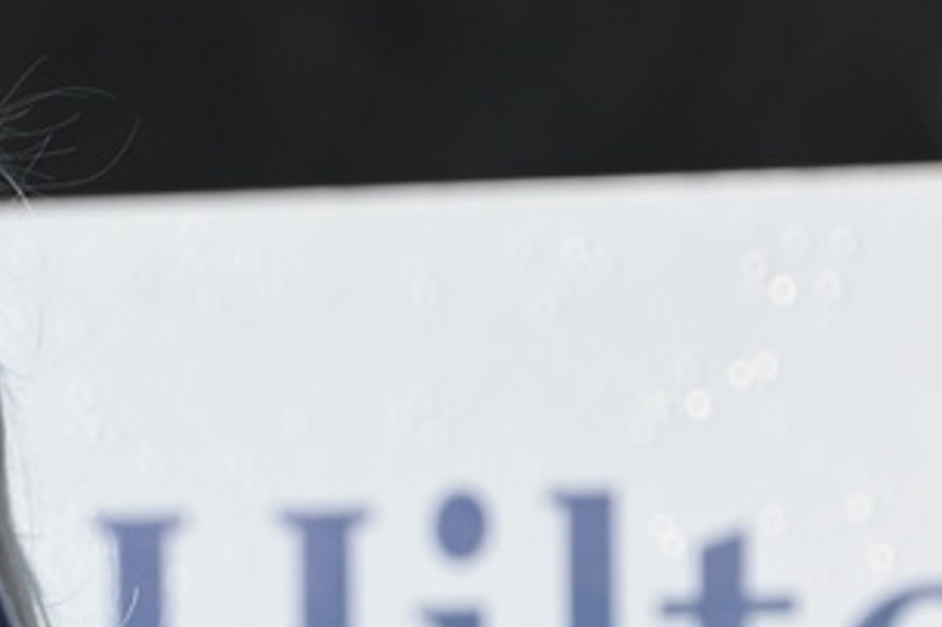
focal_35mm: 2138
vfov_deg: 0.6
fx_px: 55912
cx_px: -337
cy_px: 550
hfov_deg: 1.0
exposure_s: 1/640
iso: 360
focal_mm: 400
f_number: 6.3
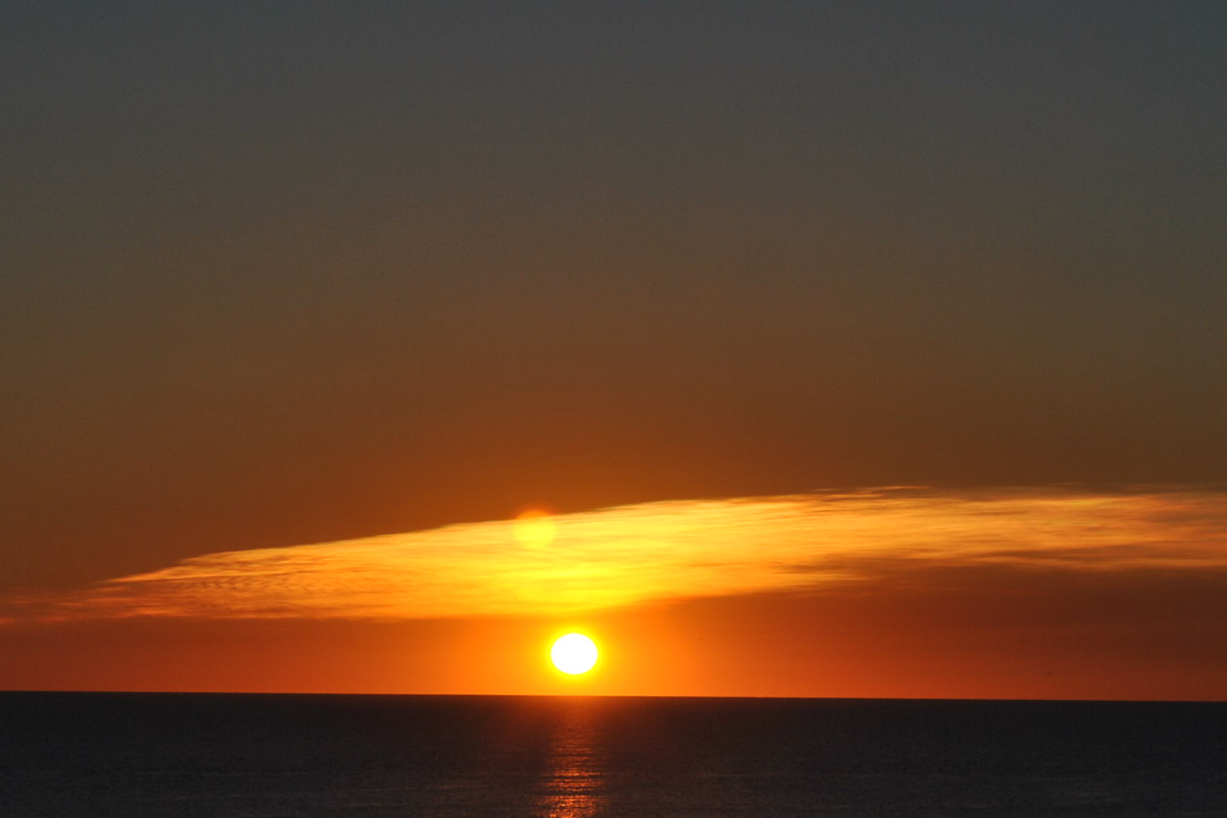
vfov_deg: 9.6
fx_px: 4869
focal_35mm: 143
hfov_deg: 14.4
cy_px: 571
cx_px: 515
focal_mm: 55
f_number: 11
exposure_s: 1/500
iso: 100
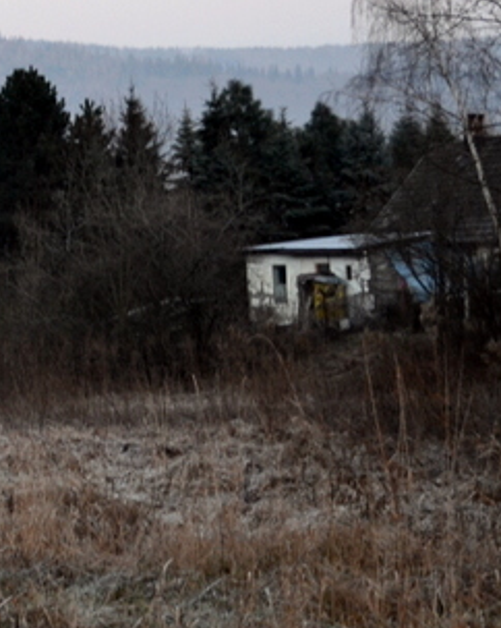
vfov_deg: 16.1
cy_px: 131
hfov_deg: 12.5
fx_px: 2208
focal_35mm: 119
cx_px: -182
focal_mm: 32
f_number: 4.8
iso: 800
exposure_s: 1/13
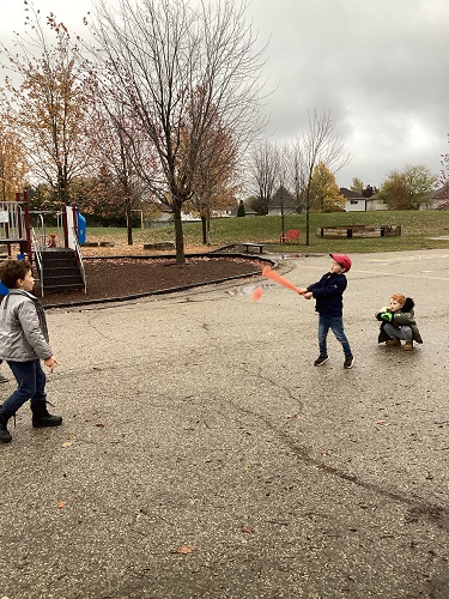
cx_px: 224
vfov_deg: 58.4
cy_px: 300
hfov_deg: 45.4
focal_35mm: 31
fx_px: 536
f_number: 2.4
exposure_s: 1/100
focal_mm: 3.3
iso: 80
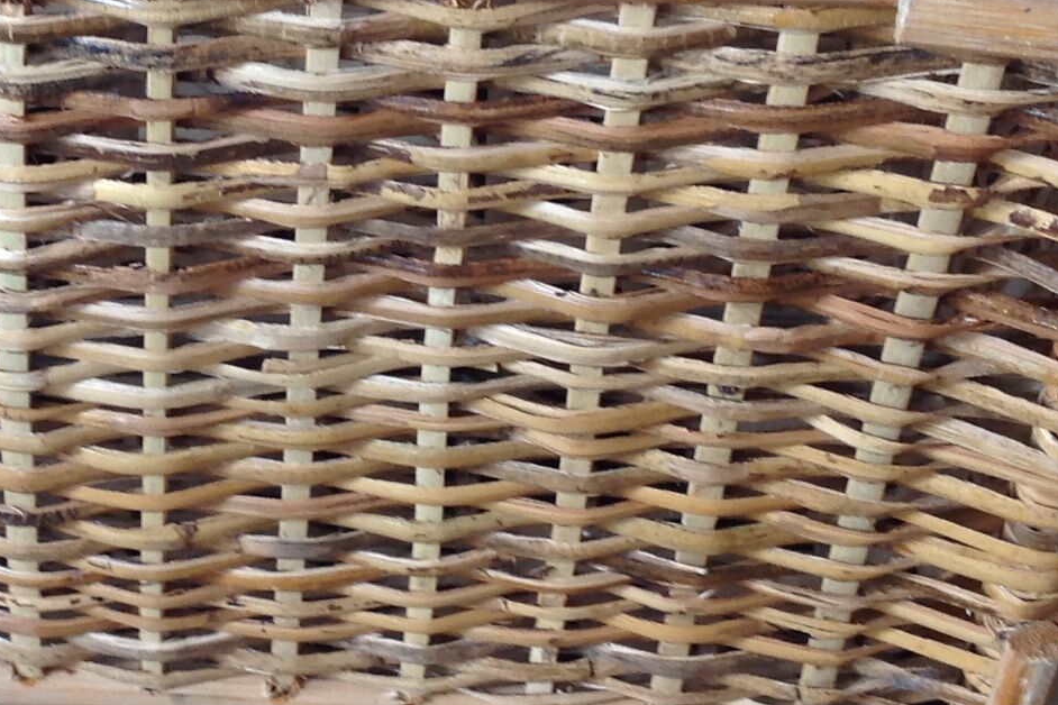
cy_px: 275
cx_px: 120
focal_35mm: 100
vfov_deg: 13.7
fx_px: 2939
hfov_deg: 20.0
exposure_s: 1/17
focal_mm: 4.28
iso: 50
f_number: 2.4
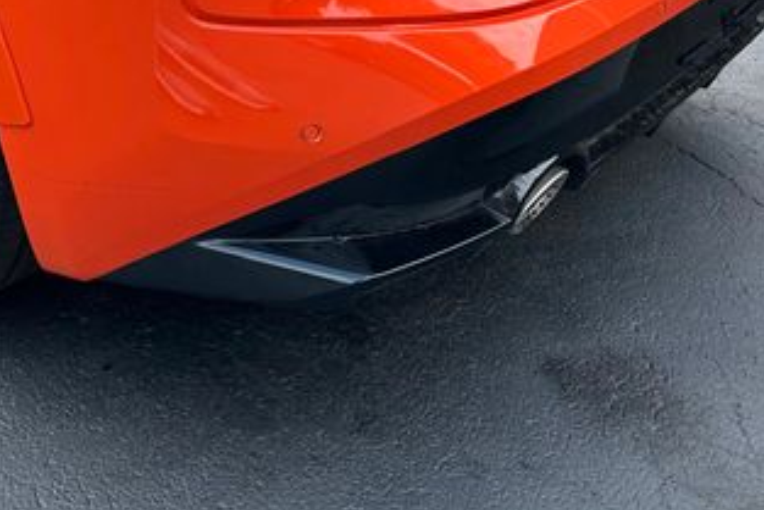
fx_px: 1083
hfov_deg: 37.0
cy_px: -54
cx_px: 112
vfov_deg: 24.7
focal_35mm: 51
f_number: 1.78
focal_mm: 6.86
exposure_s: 1/1040
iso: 80
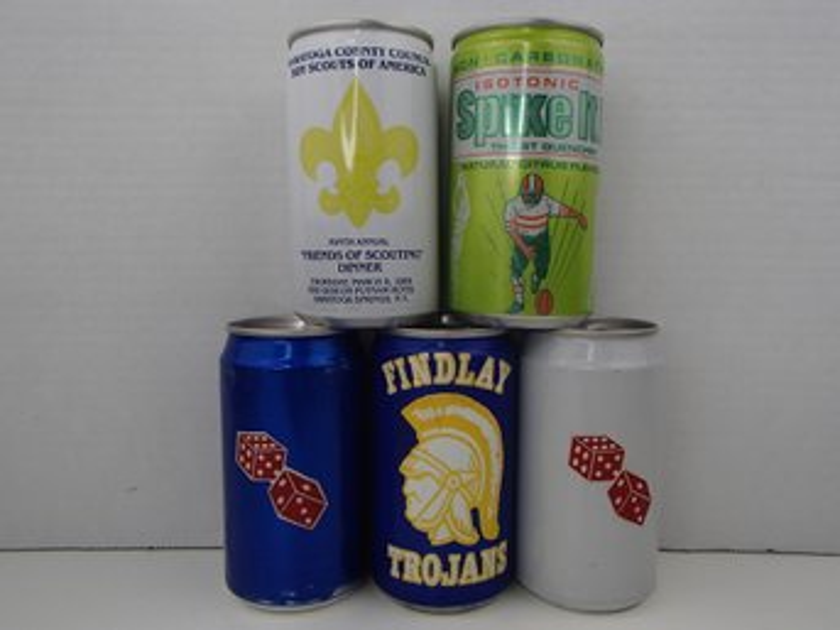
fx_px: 679
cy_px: 315
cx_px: 420
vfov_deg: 49.7
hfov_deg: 63.5
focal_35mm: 28
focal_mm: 5
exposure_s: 1/200
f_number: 3.9
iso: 100
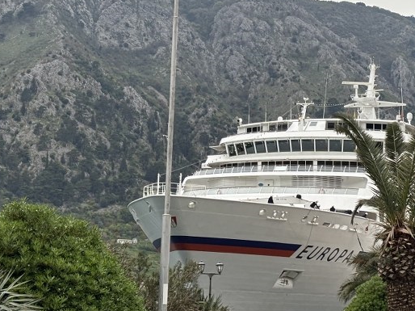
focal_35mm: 108
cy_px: 108
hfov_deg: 18.2
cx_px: 251
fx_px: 1294
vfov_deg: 13.7
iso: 32
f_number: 1.6
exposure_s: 1/346
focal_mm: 5.96
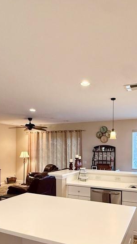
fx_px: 187
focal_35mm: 29
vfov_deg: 65.3
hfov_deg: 40.0
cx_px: 81
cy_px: 148
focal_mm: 2.22
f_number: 2.2
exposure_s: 1/120
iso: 400
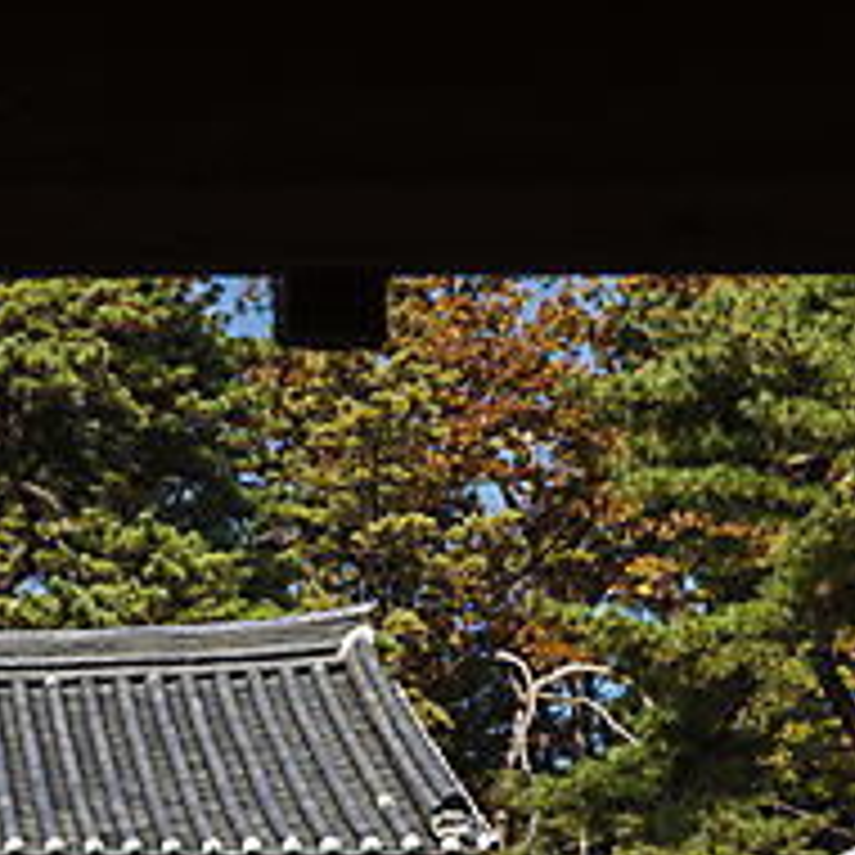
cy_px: 734
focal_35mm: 156
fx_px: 4359
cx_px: -310
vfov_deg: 11.1
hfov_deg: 10.9
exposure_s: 1/500
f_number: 8
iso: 200
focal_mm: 58
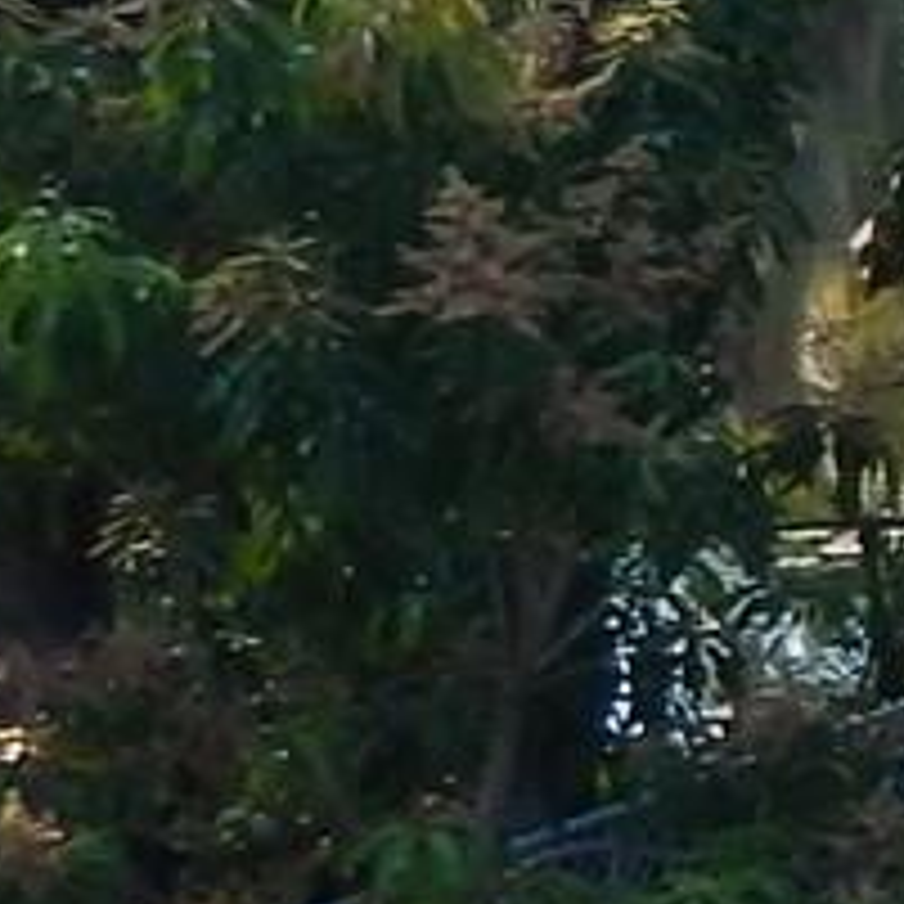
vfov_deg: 8.8
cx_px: 4174
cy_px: 603
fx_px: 5850
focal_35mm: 198
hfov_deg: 6.3
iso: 125
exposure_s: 1/400
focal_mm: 4
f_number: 3
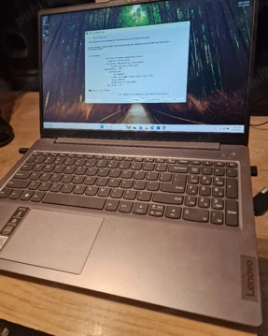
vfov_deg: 68.1
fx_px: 248
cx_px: 136
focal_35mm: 25
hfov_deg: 56.8
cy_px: 160
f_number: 1.8
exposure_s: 1/100
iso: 320
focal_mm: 6.4
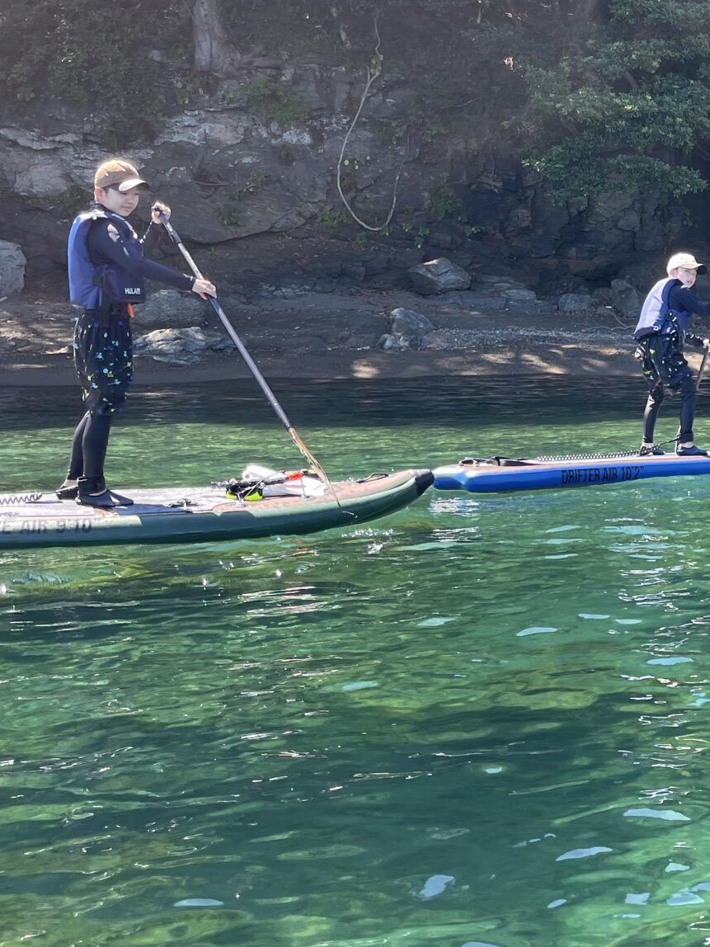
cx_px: 641
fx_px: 1586
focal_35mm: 58
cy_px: 168
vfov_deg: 32.2
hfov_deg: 24.5
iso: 32
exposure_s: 1/413
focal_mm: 5.1
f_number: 1.6
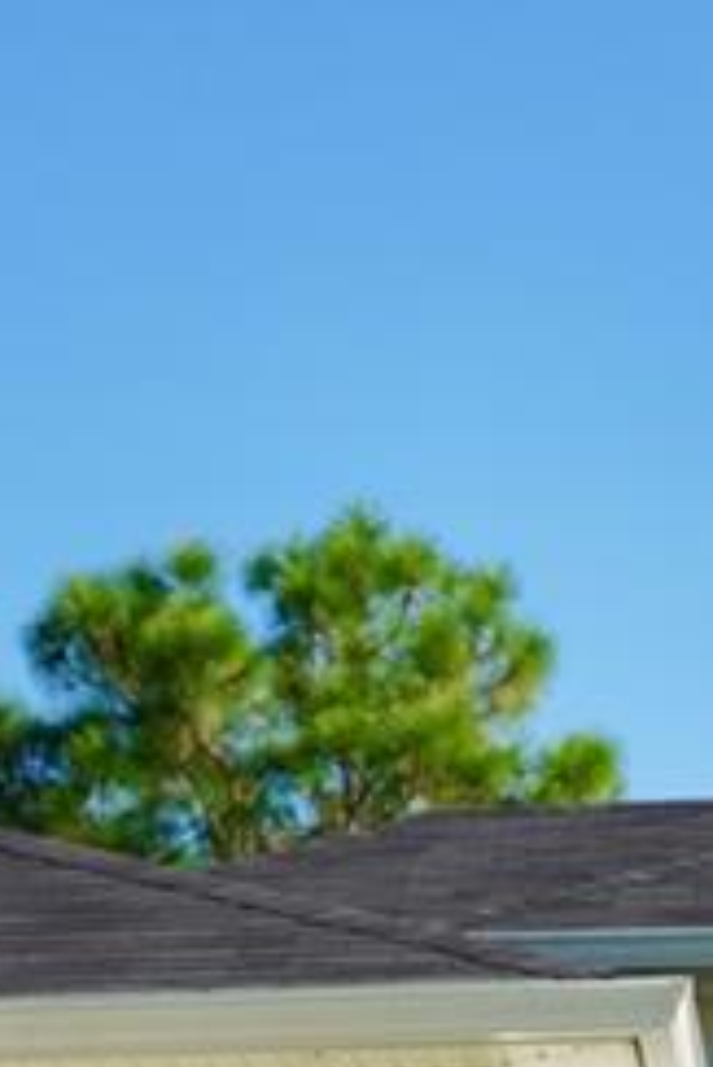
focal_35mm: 177
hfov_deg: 7.8
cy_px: 2514
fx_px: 5251
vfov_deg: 10.2
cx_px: 560
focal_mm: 24
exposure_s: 1/500
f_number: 5.6
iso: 125
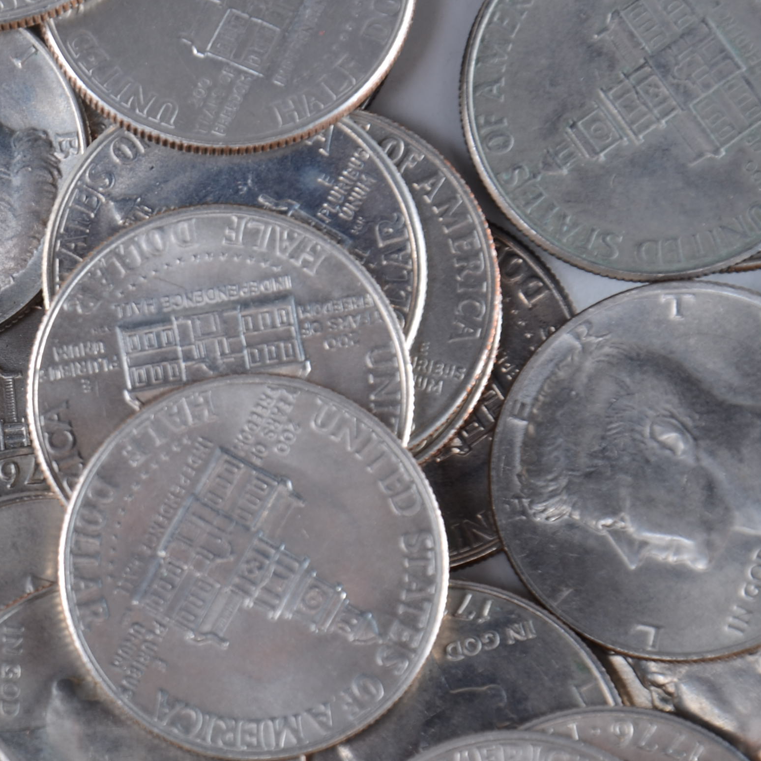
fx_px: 7935
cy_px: 408
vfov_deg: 5.5
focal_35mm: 319
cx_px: -39
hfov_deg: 5.5
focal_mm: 105
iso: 100
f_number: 8
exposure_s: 1/160
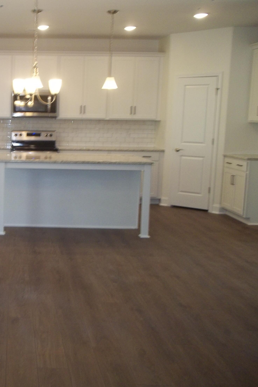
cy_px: 193
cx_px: -3
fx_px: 484
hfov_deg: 28.0
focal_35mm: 45
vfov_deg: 43.6
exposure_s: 1/60
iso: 160
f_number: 2.9
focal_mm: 5.7
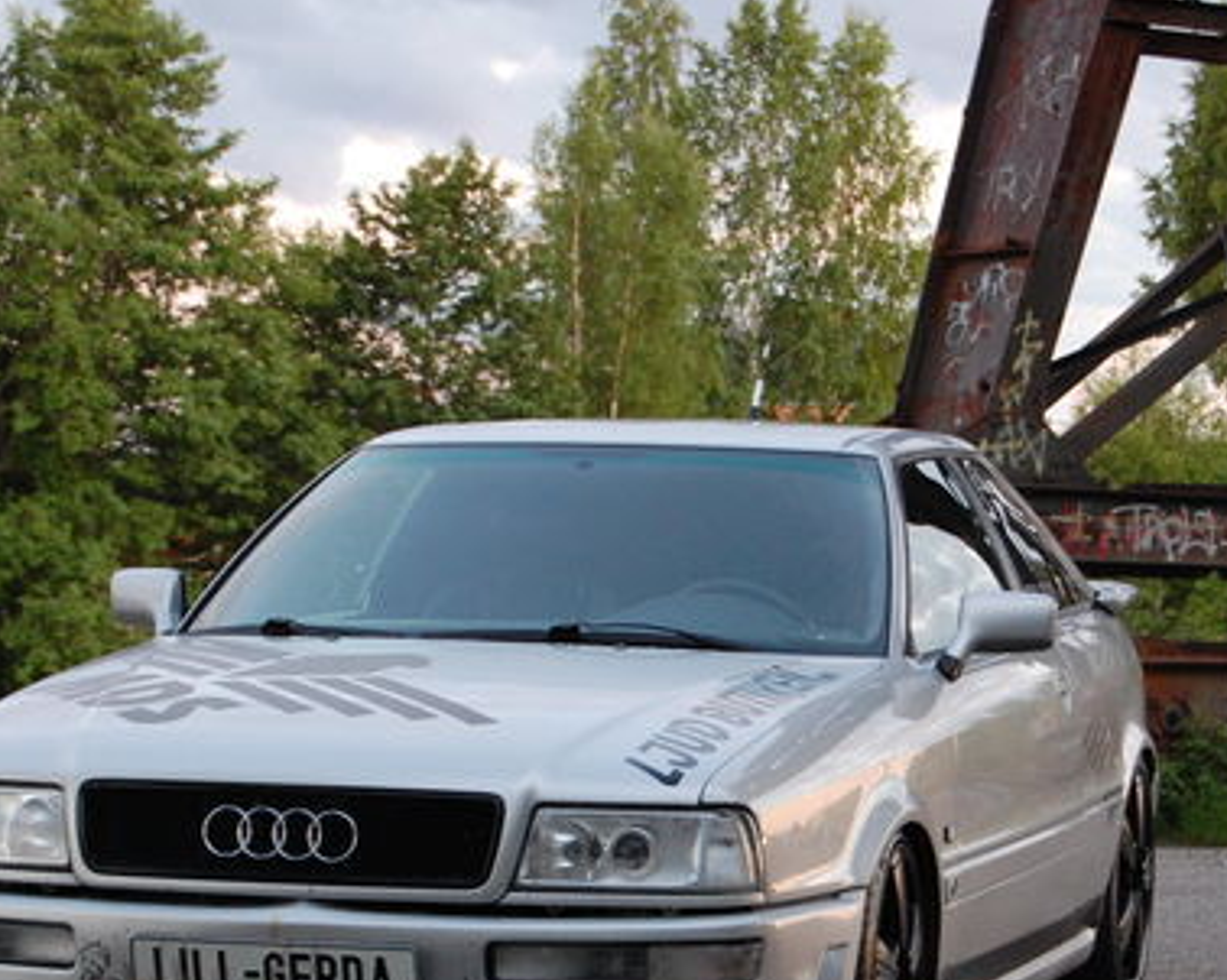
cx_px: 750
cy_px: 681
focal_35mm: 124
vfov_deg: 12.4
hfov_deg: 15.5
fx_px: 4501
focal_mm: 52
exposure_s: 1/15
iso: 800
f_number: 5.6
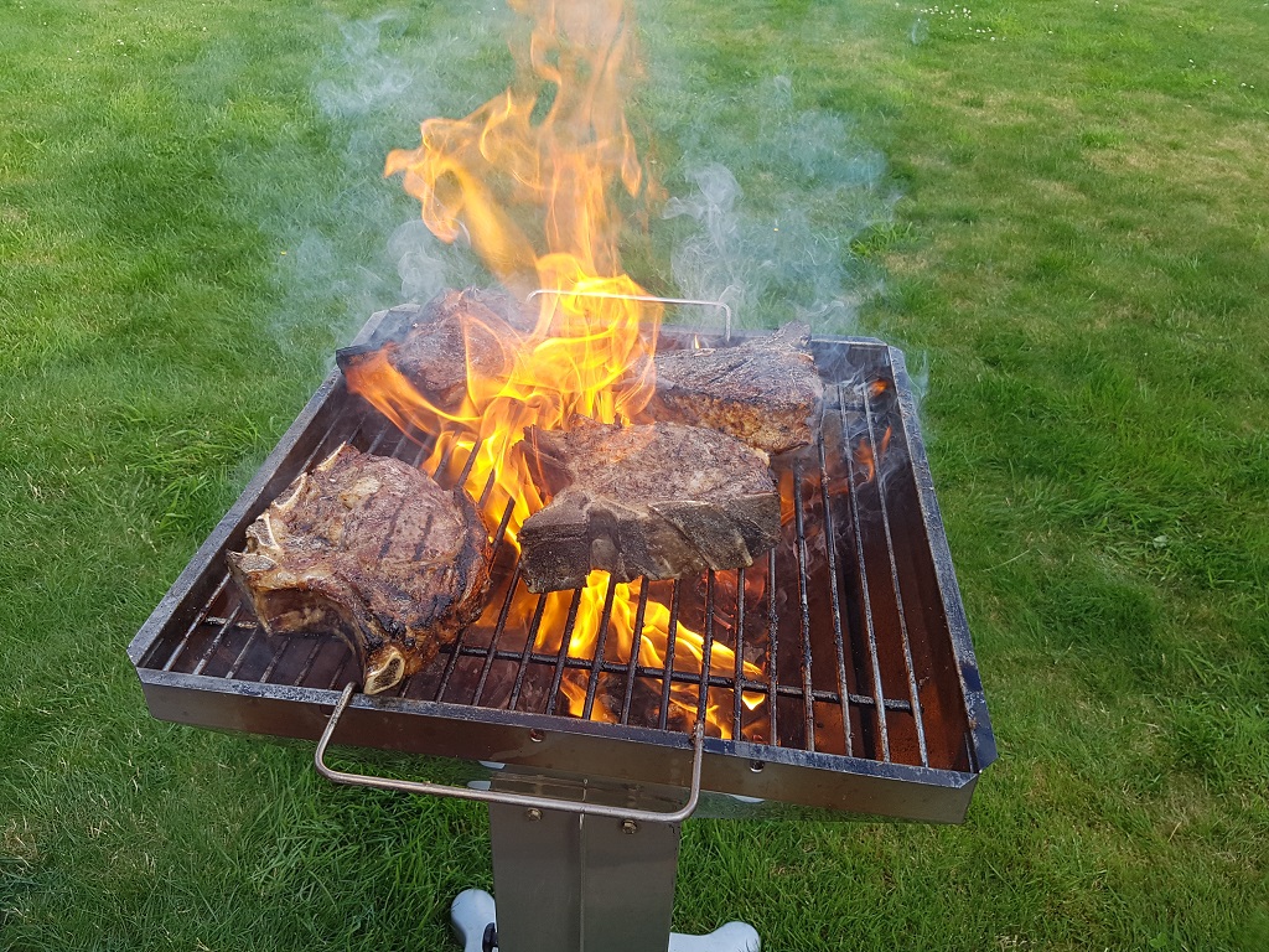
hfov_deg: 67.3
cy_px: 476
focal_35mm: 26
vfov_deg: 53.1
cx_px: 634
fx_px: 953
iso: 50
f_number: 1.7
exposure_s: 1/411
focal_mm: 4.2
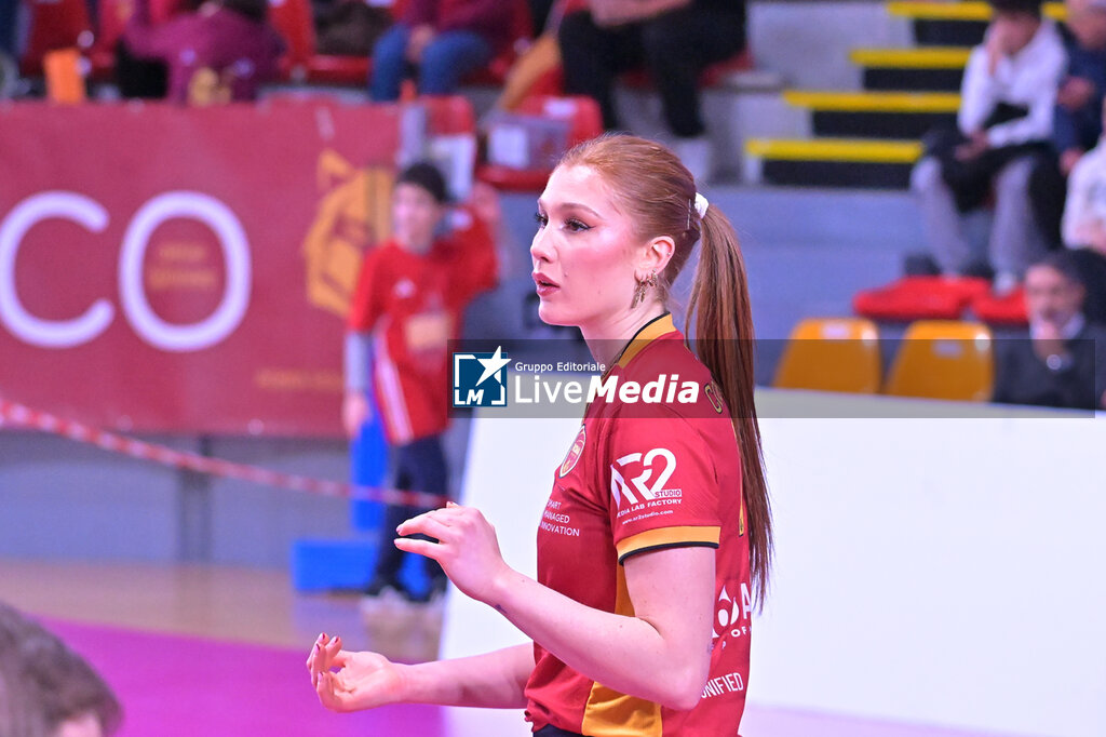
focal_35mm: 195
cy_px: 368
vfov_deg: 7.0
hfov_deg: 10.6
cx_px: 553
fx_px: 5989
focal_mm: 130
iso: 6400
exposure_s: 1/1250
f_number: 4.5
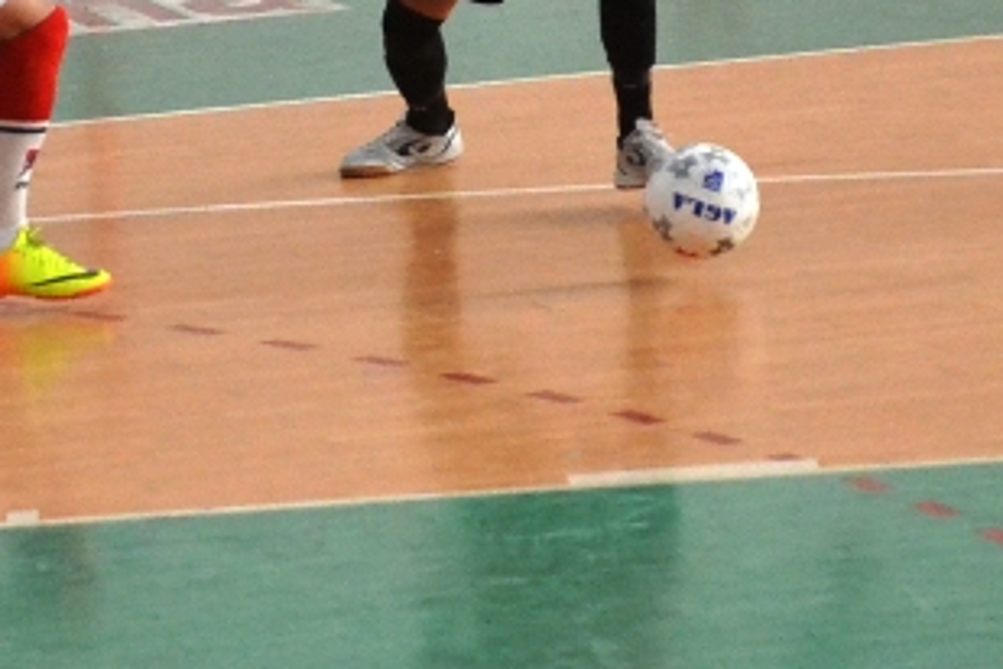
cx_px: 266
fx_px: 11775
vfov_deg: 3.2
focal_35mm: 423
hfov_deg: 4.9
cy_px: -31
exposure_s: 1/500
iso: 2800
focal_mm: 85
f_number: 4.2
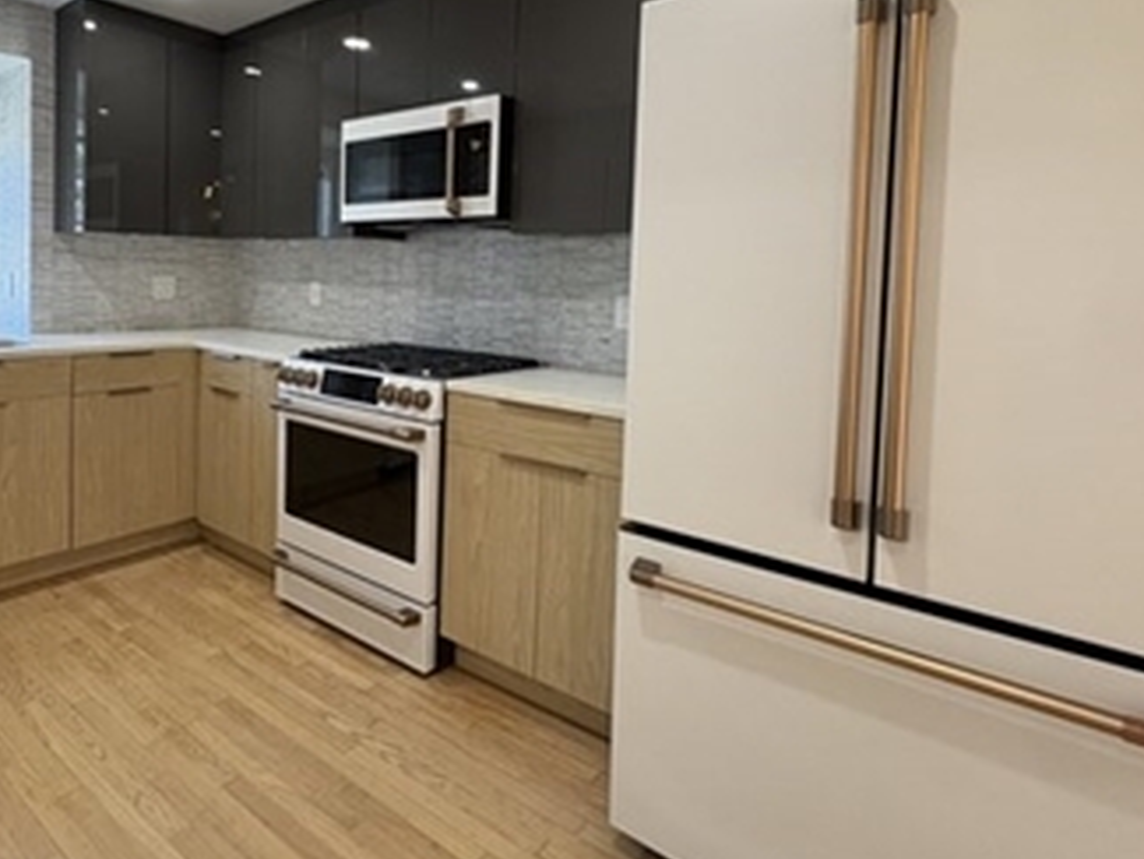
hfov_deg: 74.7
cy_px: 305
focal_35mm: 22
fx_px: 727
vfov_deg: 60.0
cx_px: 410
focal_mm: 2.22
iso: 160
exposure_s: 1/60
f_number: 2.2
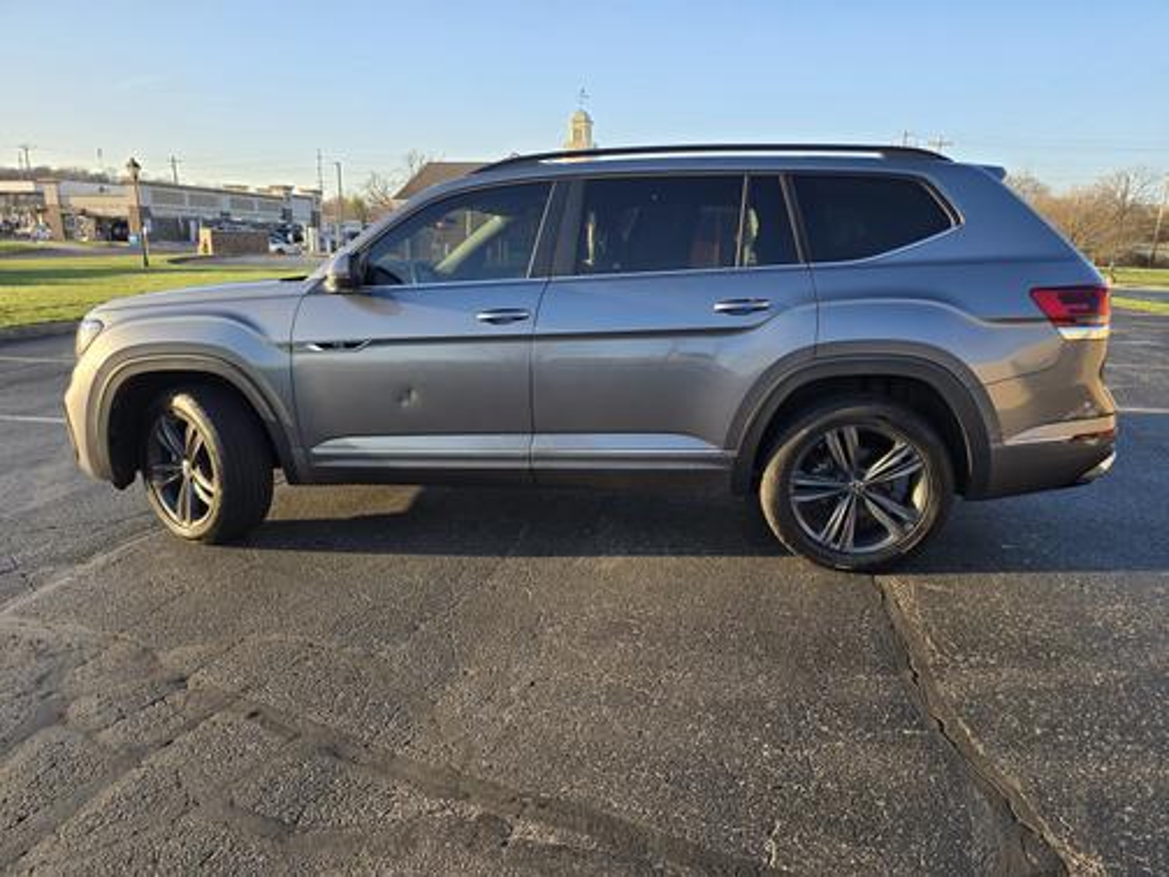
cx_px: 584
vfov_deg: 58.9
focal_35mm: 23
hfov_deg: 73.9
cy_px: 438
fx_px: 777
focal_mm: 6.3
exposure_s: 1/180
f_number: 1.7
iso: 12
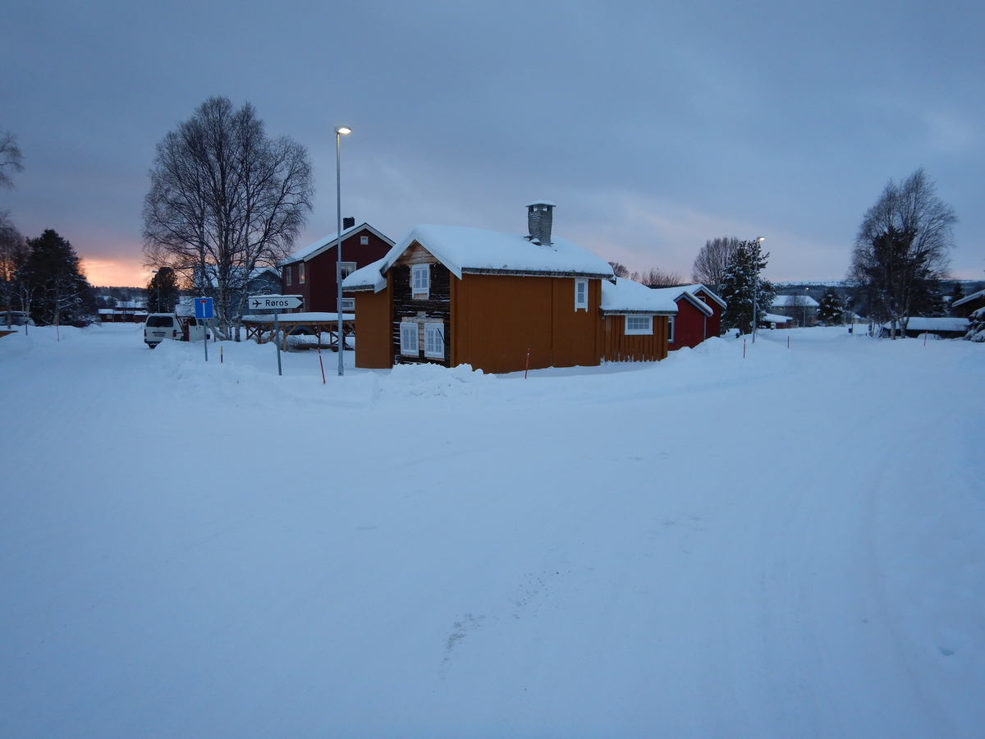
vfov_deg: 56.8
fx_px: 683
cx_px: 492
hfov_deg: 71.6
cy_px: 370
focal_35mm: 24
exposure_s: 1/100
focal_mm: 4.3
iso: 125
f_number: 2.8
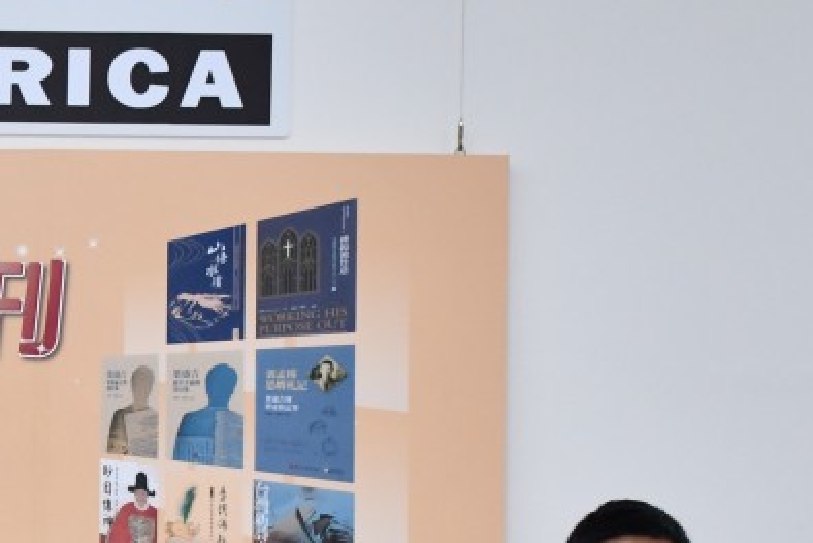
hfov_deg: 14.2
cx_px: -314
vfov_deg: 9.9
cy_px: 609
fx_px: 3095
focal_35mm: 137
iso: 1250
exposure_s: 1/80
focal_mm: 30
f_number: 4
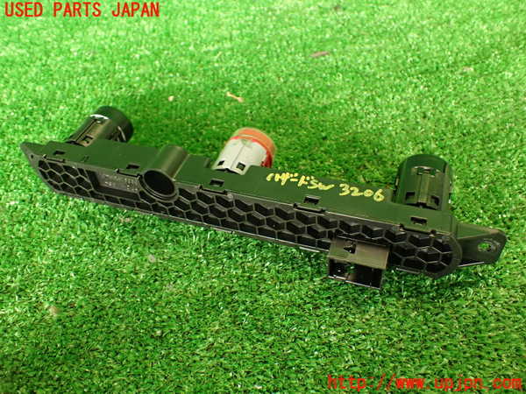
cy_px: 197
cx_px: 263
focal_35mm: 30
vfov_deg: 46.8
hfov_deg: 60.0
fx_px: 456
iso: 250
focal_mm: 5.4
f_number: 2.3
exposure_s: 1/30
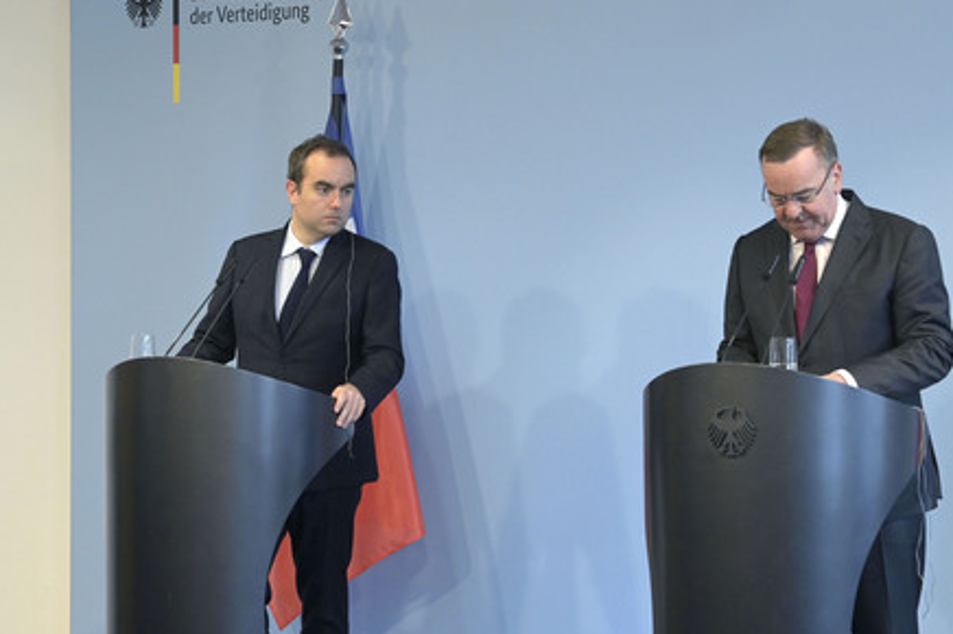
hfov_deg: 22.9
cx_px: 482
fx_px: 2354
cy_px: 308
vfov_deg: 15.3
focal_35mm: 89
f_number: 6.3
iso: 6400
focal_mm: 86
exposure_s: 1/400
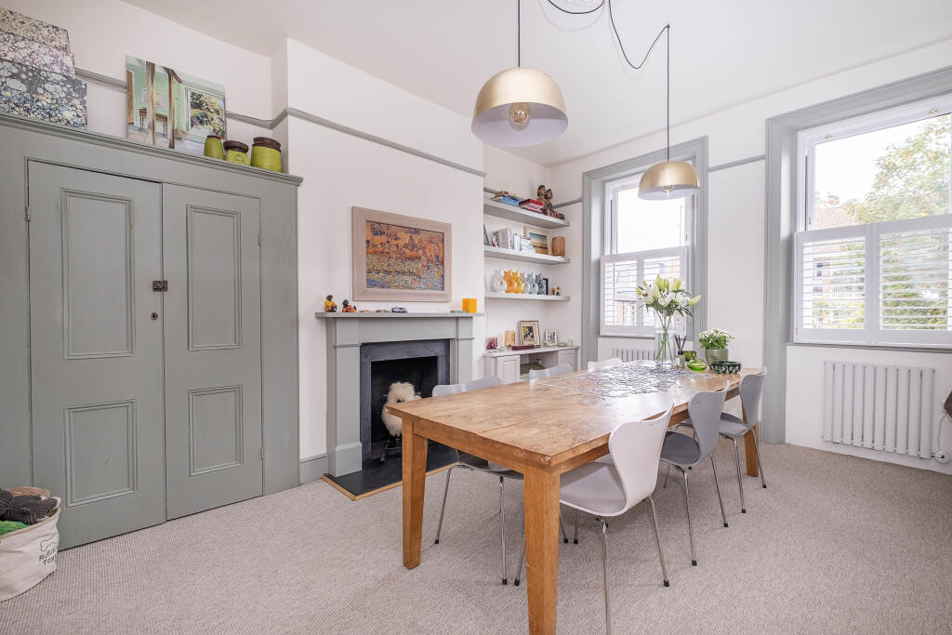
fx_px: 397
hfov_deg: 100.4
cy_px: 318
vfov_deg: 77.3
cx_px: 476
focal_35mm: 15
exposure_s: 1/40
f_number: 6.4
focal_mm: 10
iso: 320
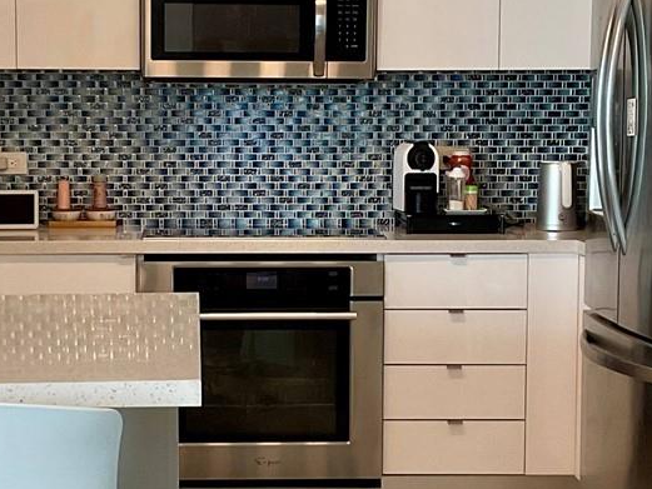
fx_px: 1677
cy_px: 265
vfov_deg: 16.6
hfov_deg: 22.0
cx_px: 247
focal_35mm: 89
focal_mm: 3
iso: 64
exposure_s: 1/120
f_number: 1.8
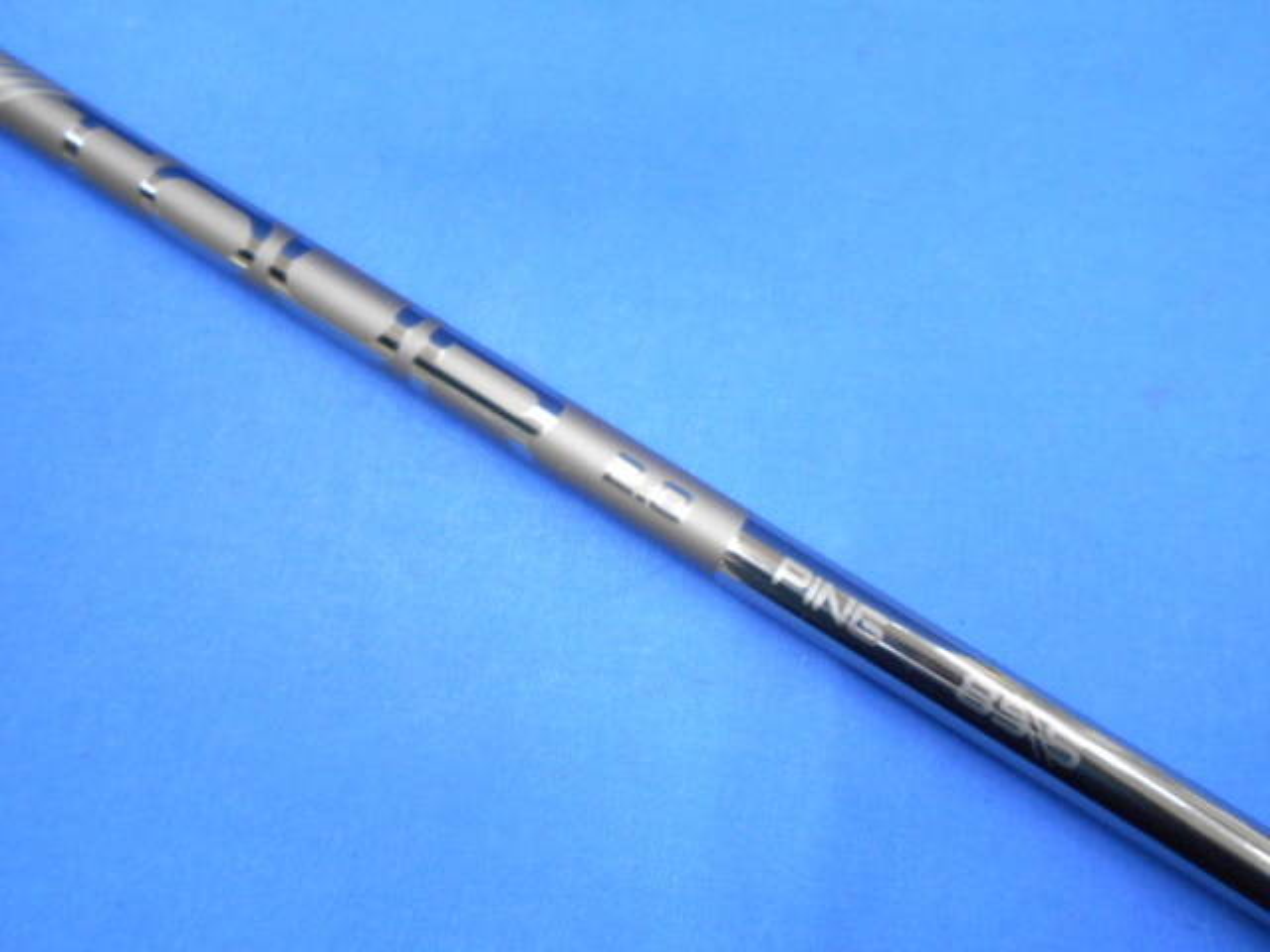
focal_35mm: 26
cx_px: 635
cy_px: 476
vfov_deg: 53.1
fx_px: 954
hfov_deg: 67.3
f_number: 3.2
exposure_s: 1/30
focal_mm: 4.6
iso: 400
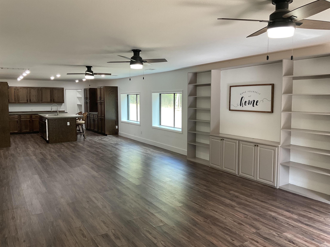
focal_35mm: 29
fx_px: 276
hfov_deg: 61.7
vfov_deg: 48.2
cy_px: 124
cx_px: 165
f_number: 1.8
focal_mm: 3
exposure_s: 1/60
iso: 50
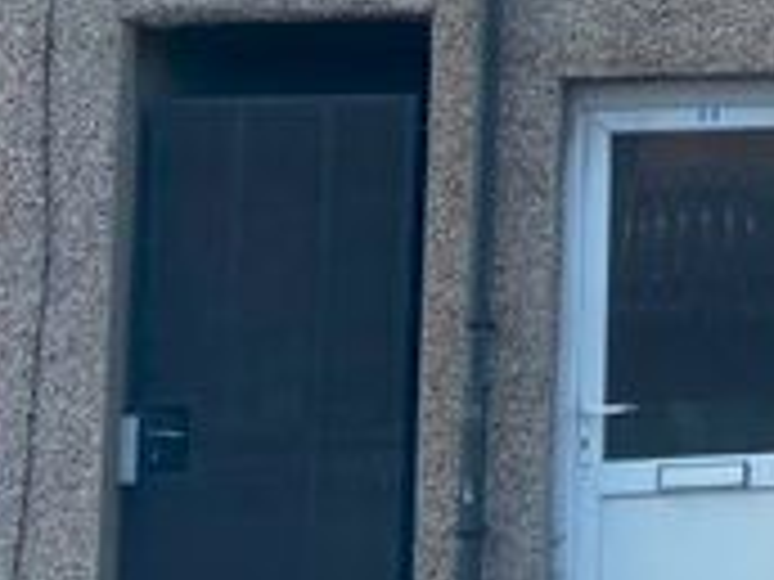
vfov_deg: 13.6
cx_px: 1170
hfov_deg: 16.8
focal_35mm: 106
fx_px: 2370
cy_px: -92
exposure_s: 1/678
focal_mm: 4.25
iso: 32
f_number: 1.8
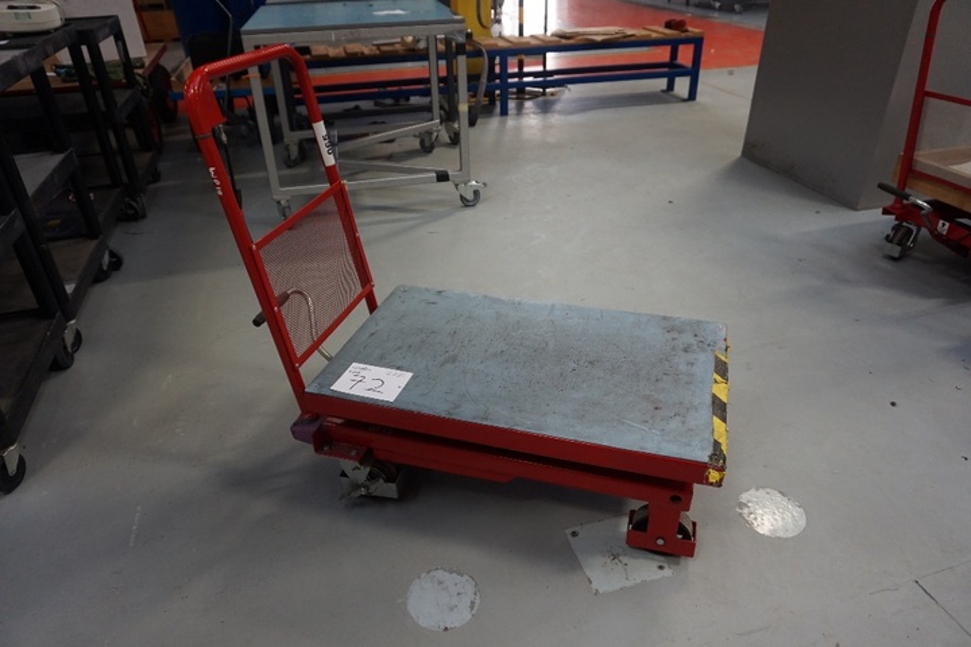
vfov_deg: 53.1
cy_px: 324
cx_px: 486
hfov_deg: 73.7
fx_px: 647
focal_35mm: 24
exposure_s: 1/160
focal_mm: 16
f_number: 4
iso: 1250
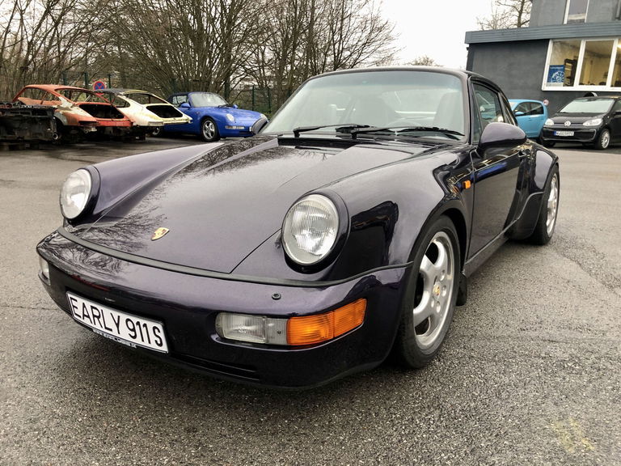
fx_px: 502
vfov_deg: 49.7
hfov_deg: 63.4
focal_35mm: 28
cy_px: 233
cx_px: 310
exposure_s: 1/25
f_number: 1.8
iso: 40
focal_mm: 4
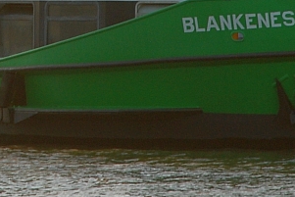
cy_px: -82
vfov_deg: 2.0
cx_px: -42
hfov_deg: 3.0
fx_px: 5646
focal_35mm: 689
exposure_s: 1/125
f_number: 8
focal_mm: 135
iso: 200
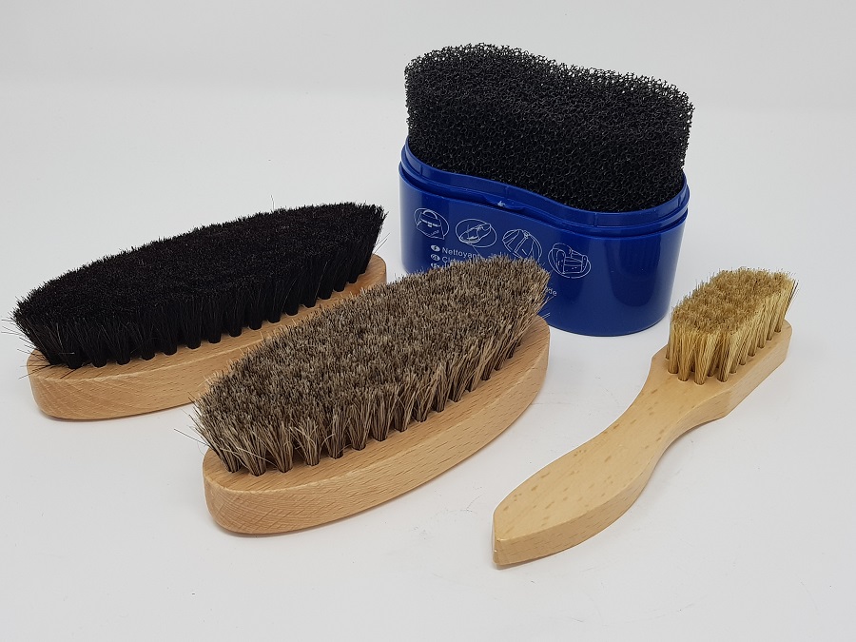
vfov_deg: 53.1
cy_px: 321
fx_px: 643
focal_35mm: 26
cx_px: 428
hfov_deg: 67.3
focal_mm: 4.2
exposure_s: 1/220
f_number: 1.7
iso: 40
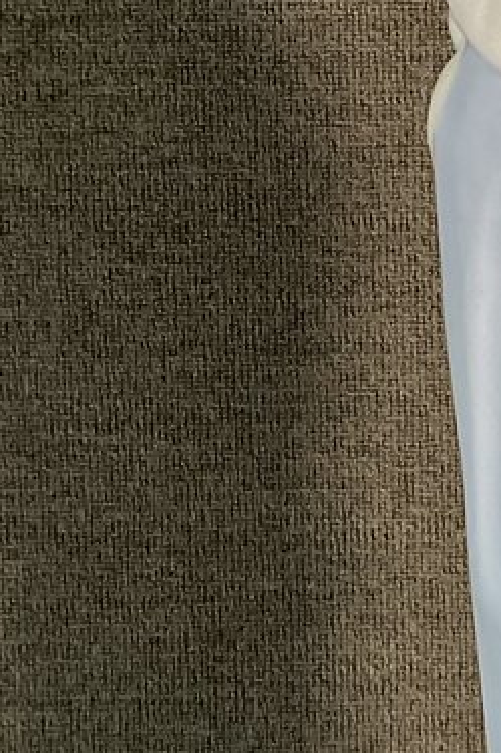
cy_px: 434
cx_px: 782
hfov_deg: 10.8
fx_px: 2549
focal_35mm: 122
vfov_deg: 16.8
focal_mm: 3
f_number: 1.8
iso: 125
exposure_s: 1/60
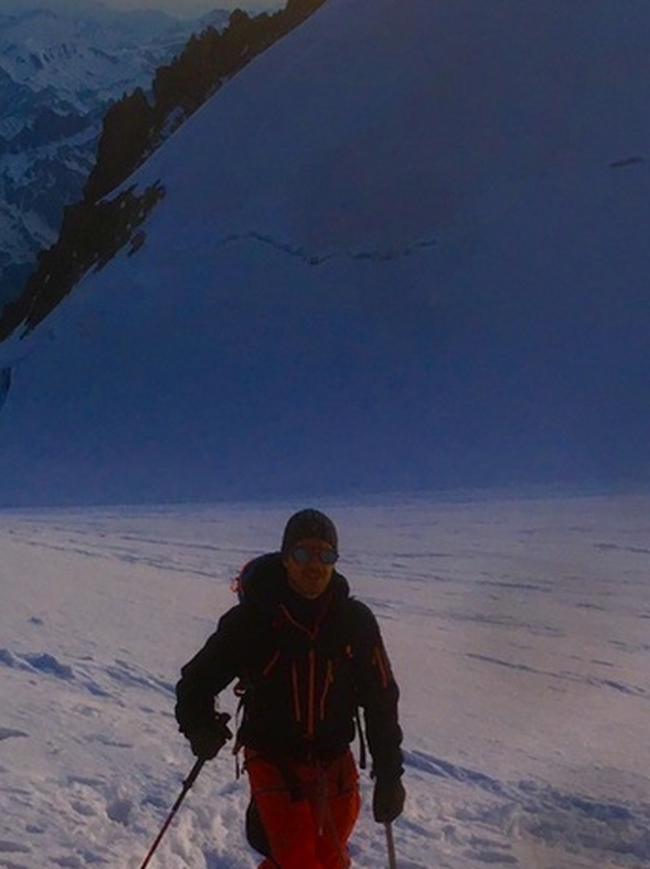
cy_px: 622
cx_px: 328
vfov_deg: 28.3
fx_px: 1705
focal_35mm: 68
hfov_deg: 21.6
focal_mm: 4.15
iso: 40
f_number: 2.2
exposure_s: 1/33
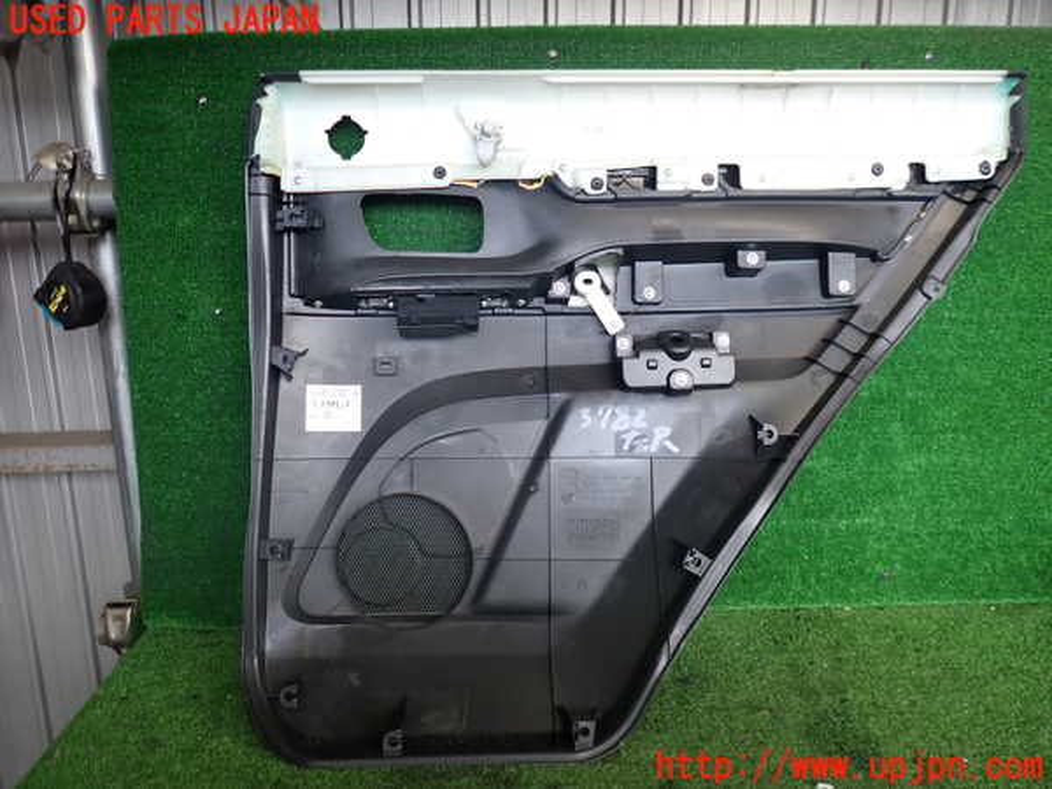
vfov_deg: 54.9
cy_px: 394
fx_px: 760
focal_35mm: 25
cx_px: 526
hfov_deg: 69.4
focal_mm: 4.5
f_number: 2
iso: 160
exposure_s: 1/125
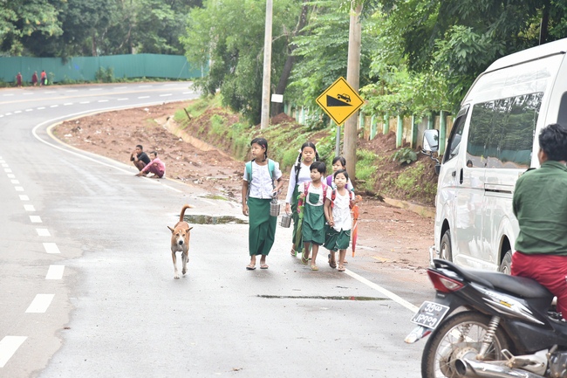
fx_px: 1889
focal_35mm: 120
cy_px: 189
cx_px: 284
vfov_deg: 11.4
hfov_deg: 17.1
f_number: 5.6
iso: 320
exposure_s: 1/160
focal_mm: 120
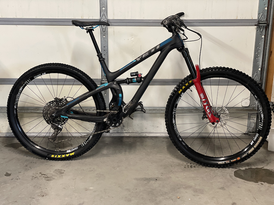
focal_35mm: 52
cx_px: 137
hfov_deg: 36.8
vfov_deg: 28.0
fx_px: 412
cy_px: 102
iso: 160
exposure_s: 1/40
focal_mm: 6
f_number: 2
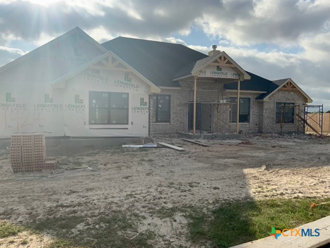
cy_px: 124
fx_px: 276
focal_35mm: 29
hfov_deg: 61.7
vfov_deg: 48.2
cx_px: 165
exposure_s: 1/3322
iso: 20
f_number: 1.8
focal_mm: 3
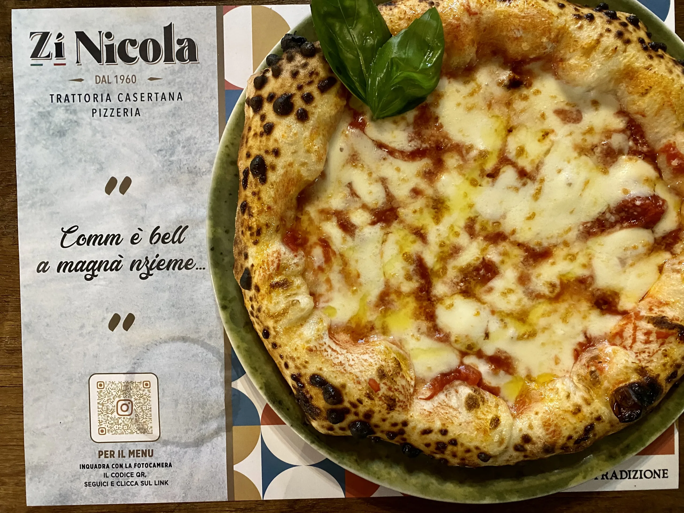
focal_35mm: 26
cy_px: 256
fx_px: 514
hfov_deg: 67.3
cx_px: 342
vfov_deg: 53.1
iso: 500
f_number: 1.8
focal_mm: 4.25
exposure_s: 1/25
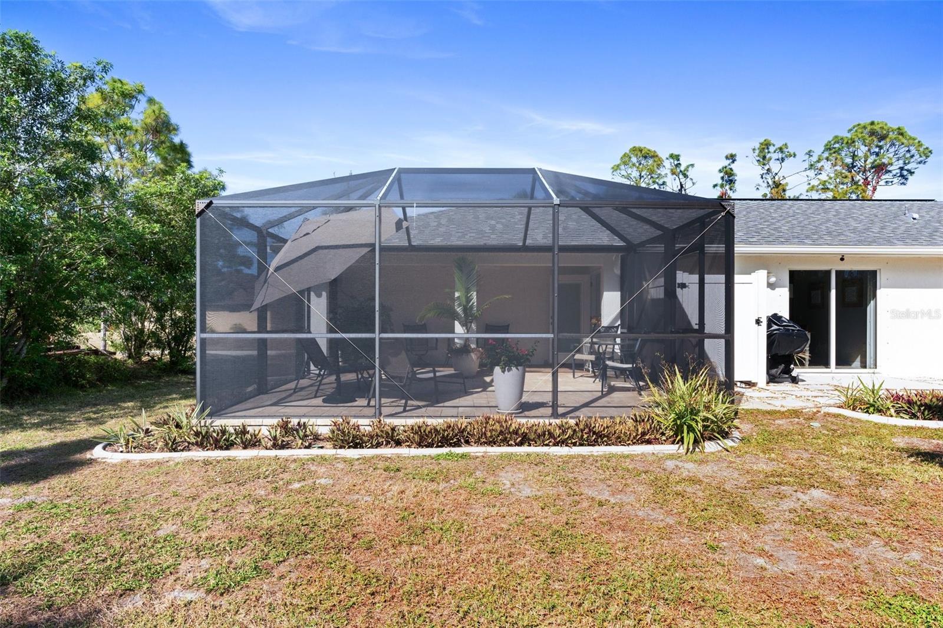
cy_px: 314
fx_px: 530
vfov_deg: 61.3
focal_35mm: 20
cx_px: 472
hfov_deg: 83.3
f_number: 9
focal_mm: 13.5
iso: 100
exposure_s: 1/160
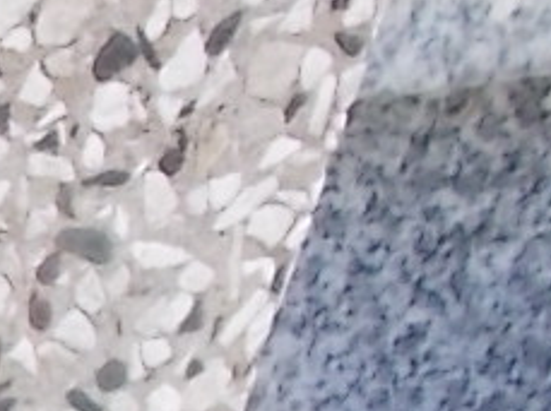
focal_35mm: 210
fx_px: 3337
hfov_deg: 7.8
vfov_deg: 7.0
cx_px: -1263
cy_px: 577
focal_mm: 5.3
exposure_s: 1/80
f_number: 3.4
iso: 80
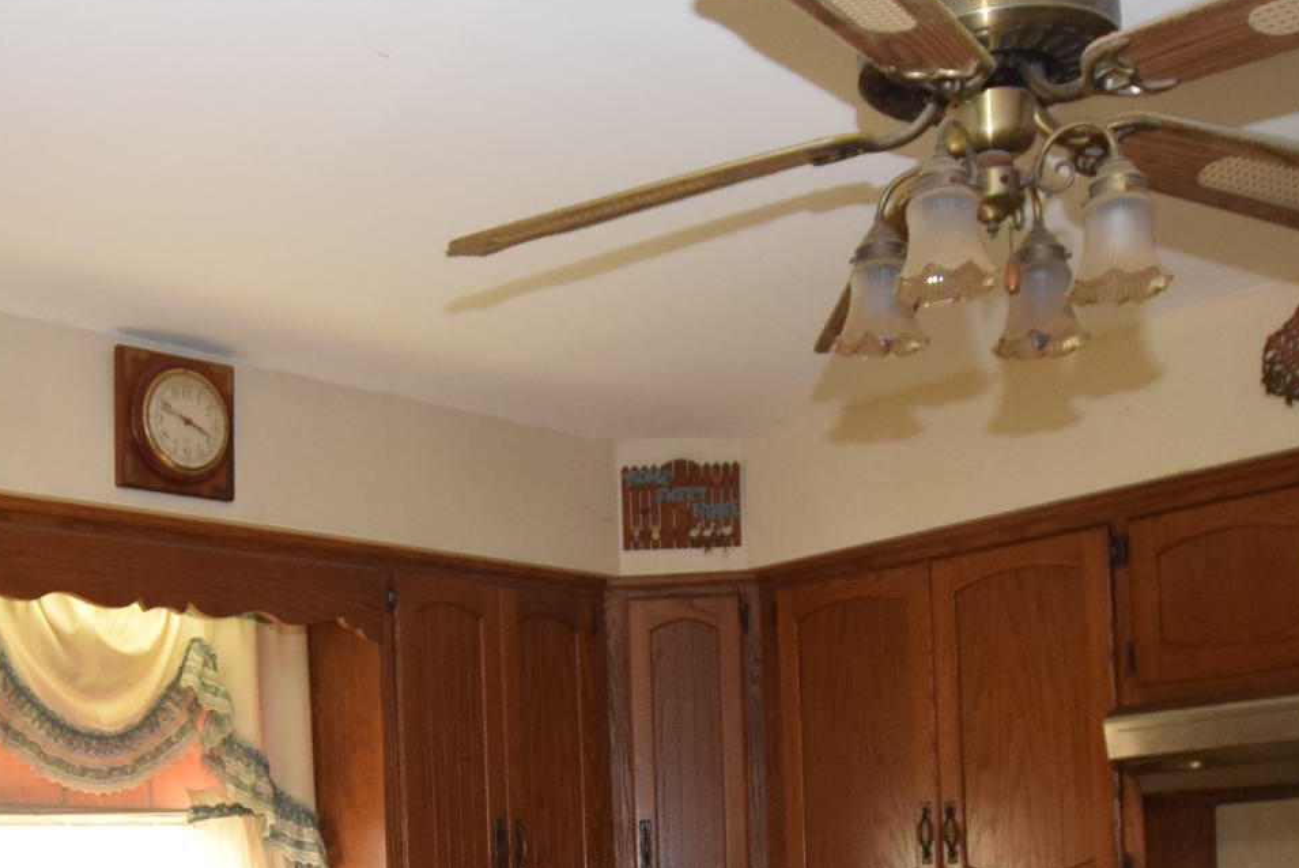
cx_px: 411
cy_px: 950
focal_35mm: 47
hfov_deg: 41.2
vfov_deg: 26.5
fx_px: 1697
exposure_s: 1/100
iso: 800
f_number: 5
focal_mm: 10
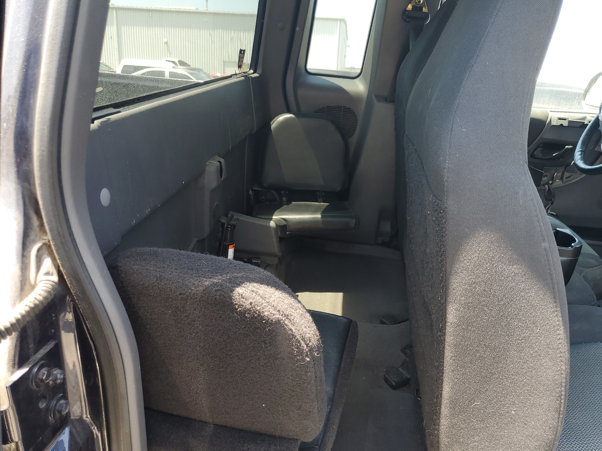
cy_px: 226
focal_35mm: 26
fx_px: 452
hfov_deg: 67.3
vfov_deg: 53.1
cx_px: 301
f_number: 1.5
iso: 50
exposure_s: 1/132
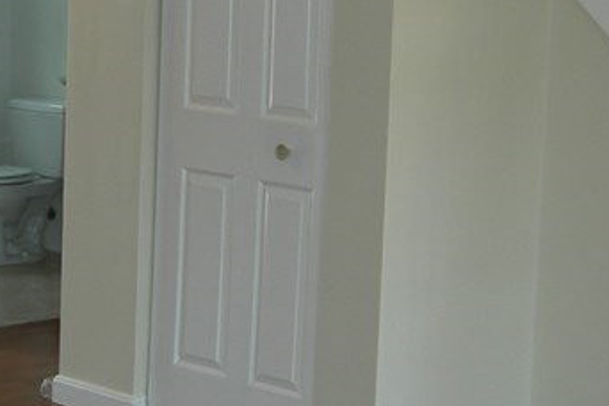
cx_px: 189
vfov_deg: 12.2
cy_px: 137
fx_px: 1895
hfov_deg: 18.2
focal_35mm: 112
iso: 64
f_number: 2.7
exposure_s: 1/39.7
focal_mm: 7.5
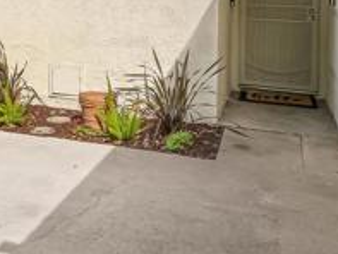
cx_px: 21
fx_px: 489
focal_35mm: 50
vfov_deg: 26.9
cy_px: -22
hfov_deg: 35.4
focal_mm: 16
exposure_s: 1/400
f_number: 8
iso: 500
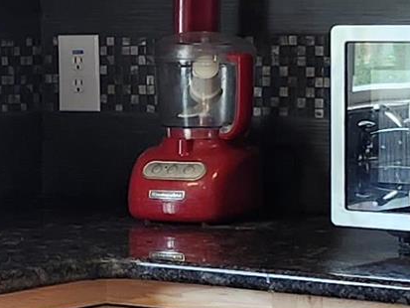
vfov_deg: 8.7
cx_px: 68
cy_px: 126
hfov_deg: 11.5
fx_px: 2026
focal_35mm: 171
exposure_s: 1/180
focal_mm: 5.54
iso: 200
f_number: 1.8
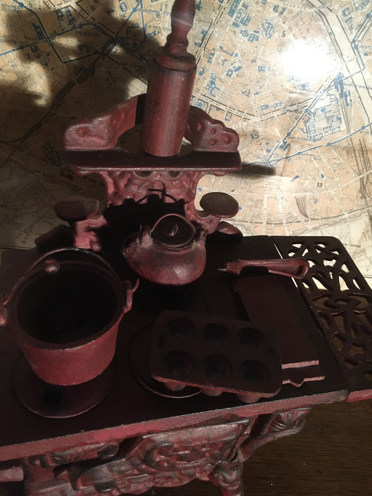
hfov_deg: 48.2
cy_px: 248
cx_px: 186
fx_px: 416
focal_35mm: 29
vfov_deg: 61.7
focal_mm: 4.15
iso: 200
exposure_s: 1/25
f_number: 2.2
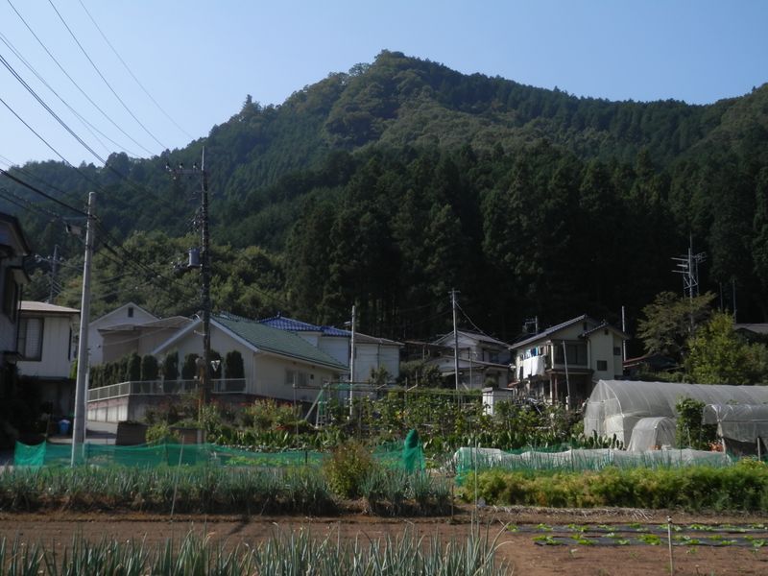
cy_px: 288
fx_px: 998
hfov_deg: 42.1
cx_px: 384
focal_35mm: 45
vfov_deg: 32.2
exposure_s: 1/100
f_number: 10.8
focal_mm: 8
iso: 80
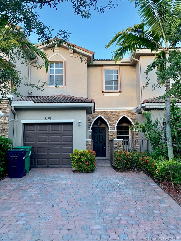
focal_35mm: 26
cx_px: 90
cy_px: 120
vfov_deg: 67.3
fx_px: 181
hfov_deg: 53.1
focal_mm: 4.25
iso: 50
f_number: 1.8
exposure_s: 1/121
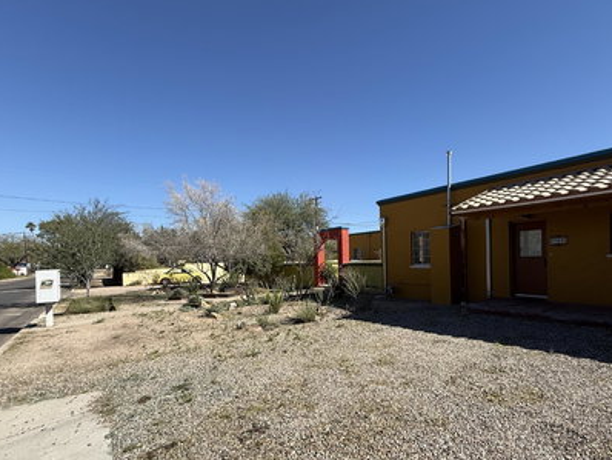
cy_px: 263
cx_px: 360
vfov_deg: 71.3
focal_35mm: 18
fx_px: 318
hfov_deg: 86.9
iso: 50
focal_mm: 2.22
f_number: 2.2
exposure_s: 1/1656
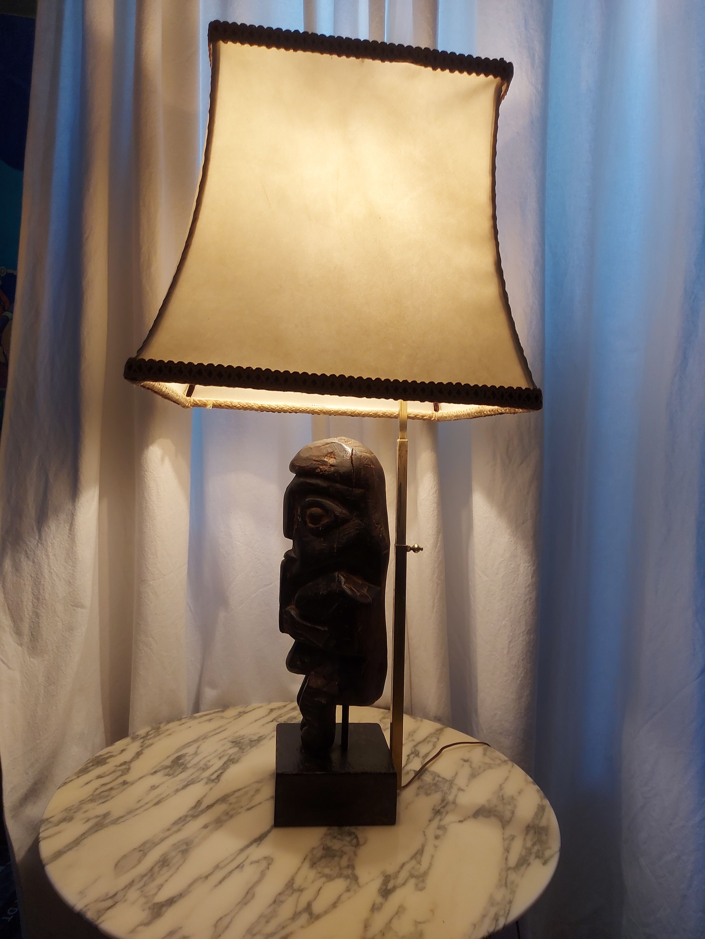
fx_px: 652
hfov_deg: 56.8
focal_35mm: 24
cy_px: 470
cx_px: 352
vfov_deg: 71.6
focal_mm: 5.23
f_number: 1.8
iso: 100
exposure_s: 1/50
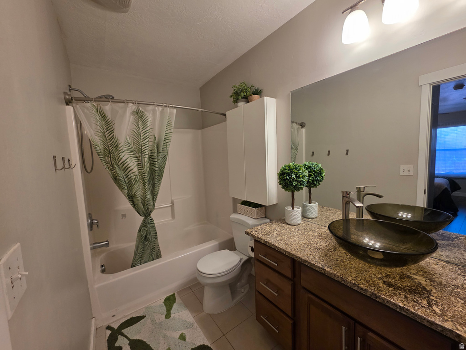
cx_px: 233
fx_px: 175
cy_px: 175
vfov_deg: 89.9
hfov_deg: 106.2
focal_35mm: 13
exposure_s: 1/120
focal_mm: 2.2
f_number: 1.9
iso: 200
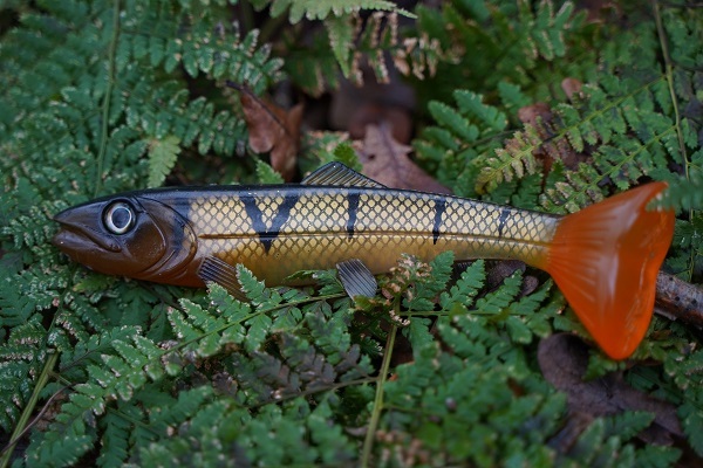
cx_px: 352
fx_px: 1347
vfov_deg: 19.7
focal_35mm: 69
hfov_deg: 29.2
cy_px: 234
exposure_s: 1/320
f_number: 2.8
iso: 800
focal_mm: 69
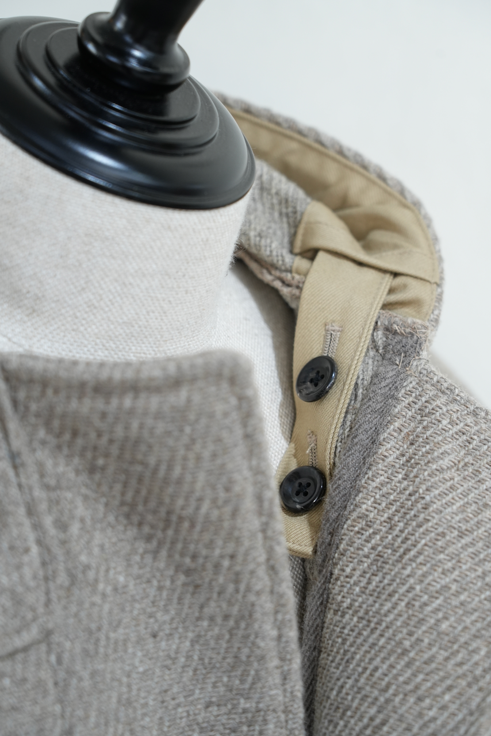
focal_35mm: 105
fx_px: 2147
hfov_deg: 13.0
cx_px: 246
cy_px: 368
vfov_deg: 19.5
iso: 800
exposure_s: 1/50
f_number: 5.6
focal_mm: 105
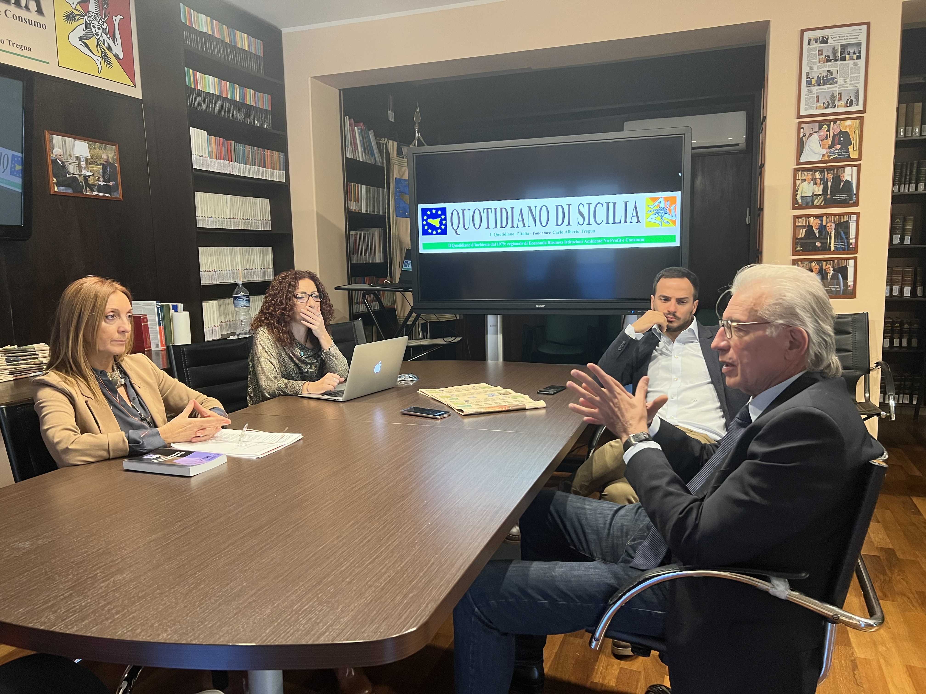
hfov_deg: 67.3
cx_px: 463
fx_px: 696
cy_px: 347
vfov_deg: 53.1
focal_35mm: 26
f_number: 1.5
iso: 320
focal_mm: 5.7
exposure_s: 1/53
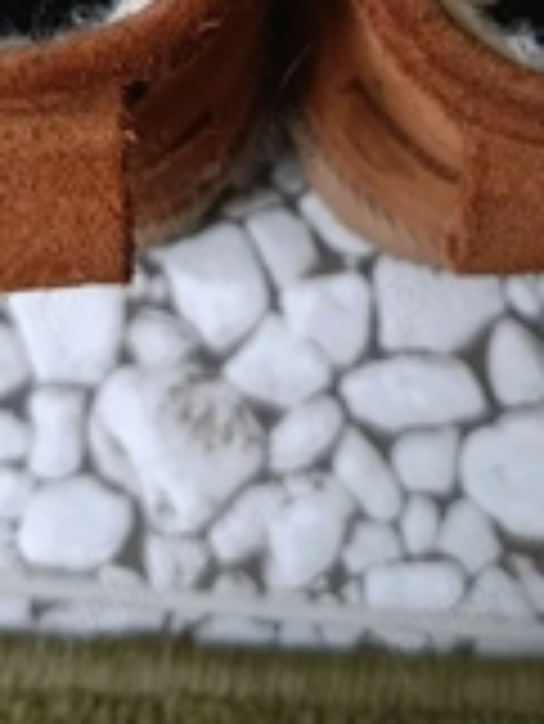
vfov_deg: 30.0
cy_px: -90
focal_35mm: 57
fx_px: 1193
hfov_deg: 25.7
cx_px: 265
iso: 1904
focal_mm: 6.11
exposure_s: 1/25.1
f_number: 1.65
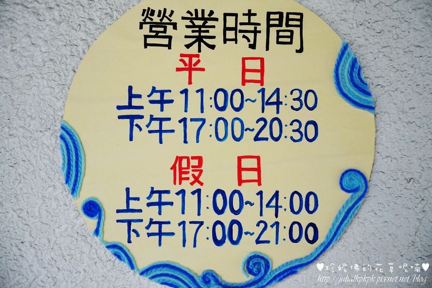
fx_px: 612
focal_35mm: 51
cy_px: 144
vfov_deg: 26.5
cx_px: 216
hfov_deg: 38.9
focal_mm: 34
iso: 250
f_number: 4.5
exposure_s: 1/60
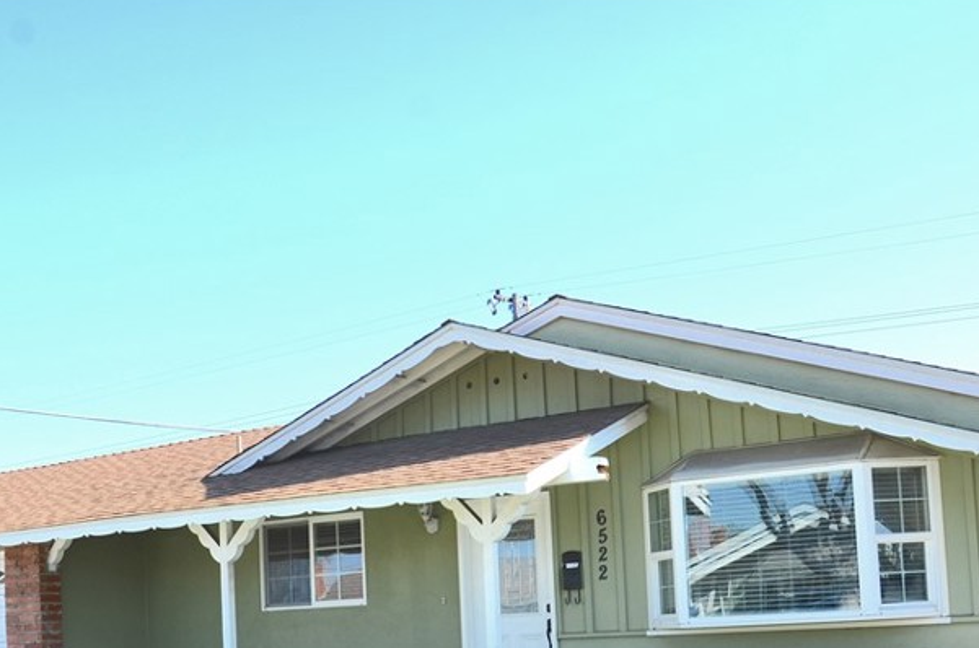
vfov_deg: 28.4
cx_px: 384
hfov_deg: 42.6
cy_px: 531
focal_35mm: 46
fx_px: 1248
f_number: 8
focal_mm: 18
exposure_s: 1/250
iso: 160
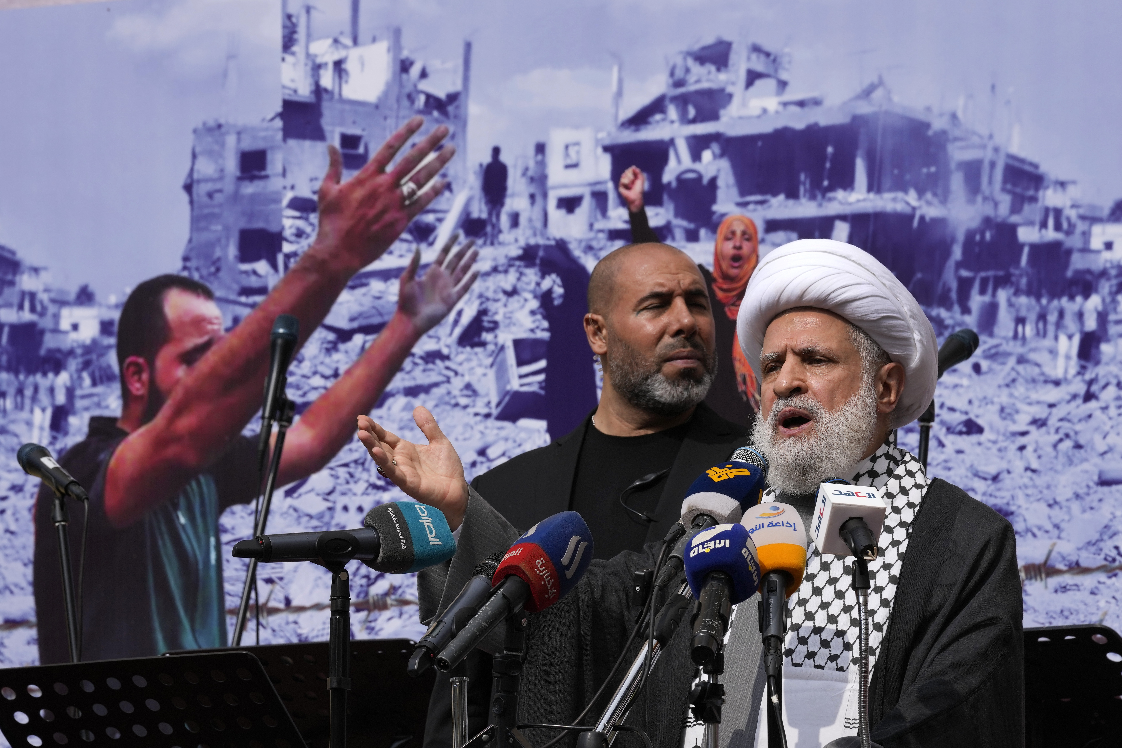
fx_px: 5952
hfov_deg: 10.8
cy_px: 374
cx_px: 561
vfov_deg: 7.2
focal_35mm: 191
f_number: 11
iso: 400
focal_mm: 191
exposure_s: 1/1000
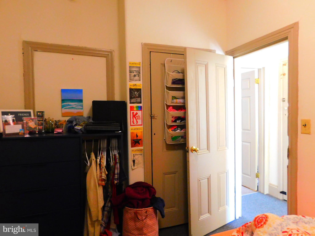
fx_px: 209
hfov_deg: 73.9
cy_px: 118
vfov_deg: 58.9
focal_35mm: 23
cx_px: 158
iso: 640
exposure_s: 1/8
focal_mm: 4
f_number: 3
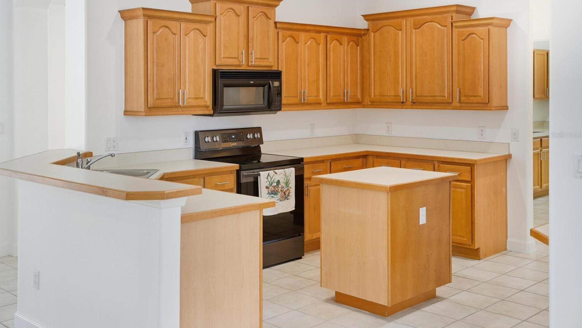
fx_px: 629
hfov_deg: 49.7
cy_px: 135
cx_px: 292
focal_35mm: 41
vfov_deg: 29.1
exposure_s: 1/40
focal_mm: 38.7
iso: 160
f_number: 3.5
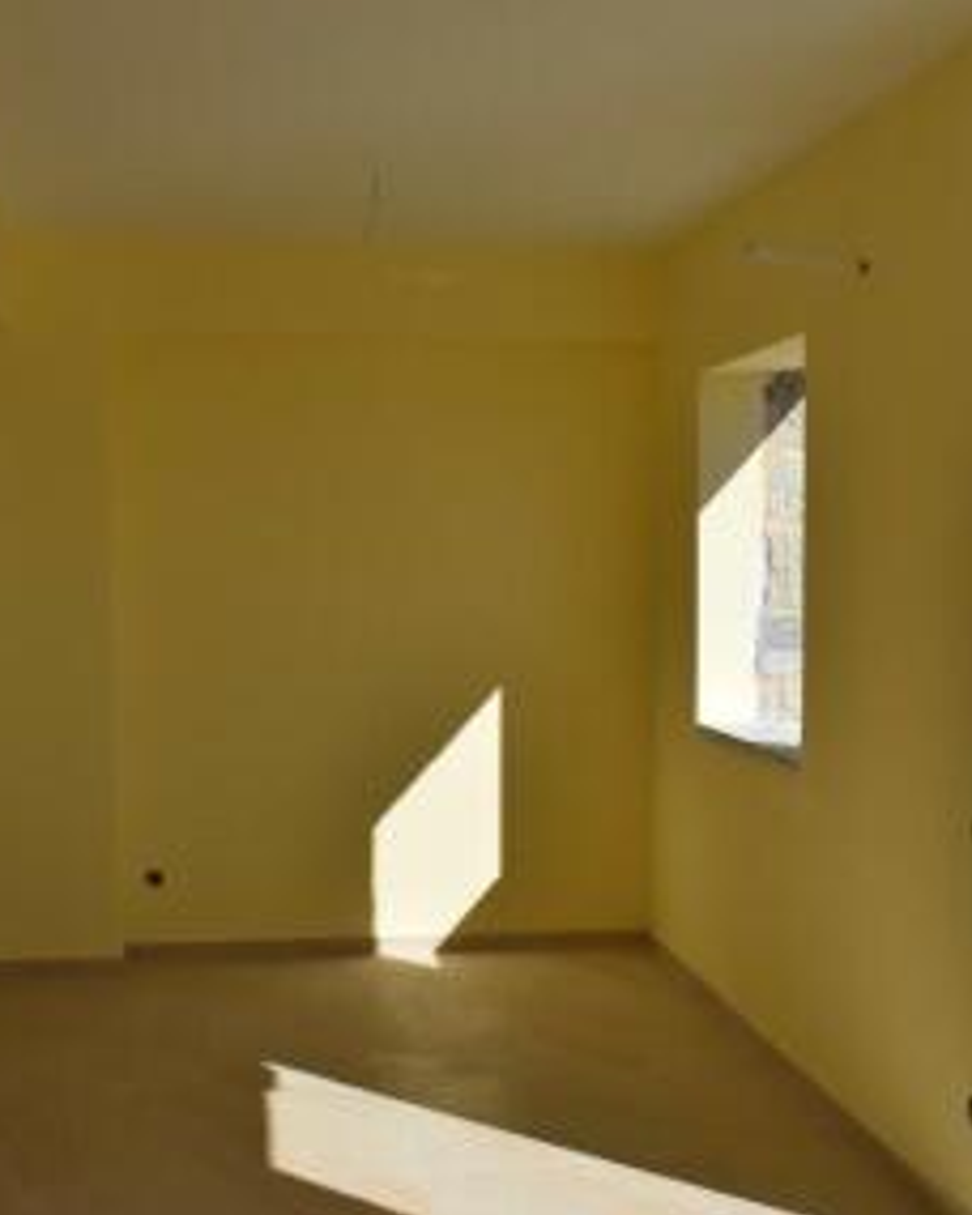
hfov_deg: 32.1
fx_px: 1690
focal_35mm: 47
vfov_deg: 39.5
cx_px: 490
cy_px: 667
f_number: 11
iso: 200
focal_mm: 20
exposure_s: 1/500
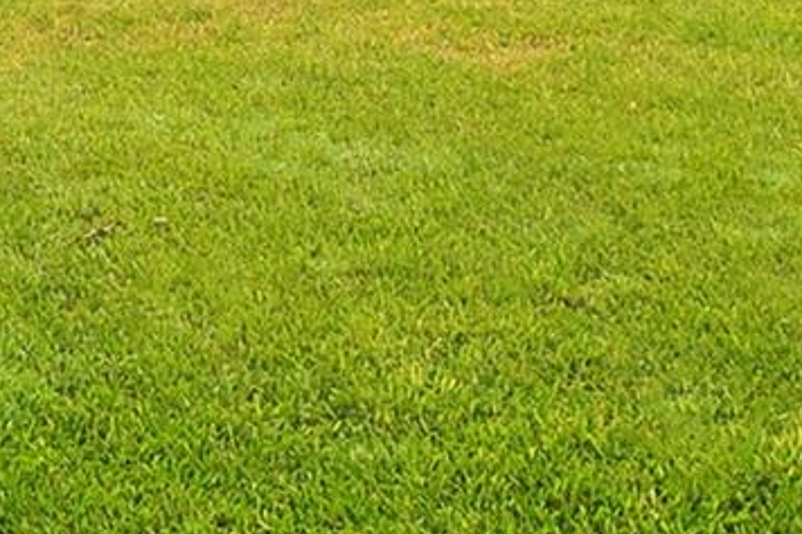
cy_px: -142
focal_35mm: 72
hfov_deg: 26.0
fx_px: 1603
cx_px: -79
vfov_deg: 17.8
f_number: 10
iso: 100
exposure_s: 1/160
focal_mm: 16
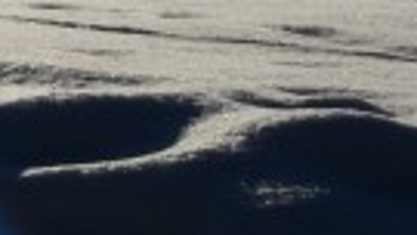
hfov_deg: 7.6
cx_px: -500
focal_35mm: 269
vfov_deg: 4.4
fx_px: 2975
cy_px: -272
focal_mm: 8.5
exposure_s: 1/1000
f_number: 8
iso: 100
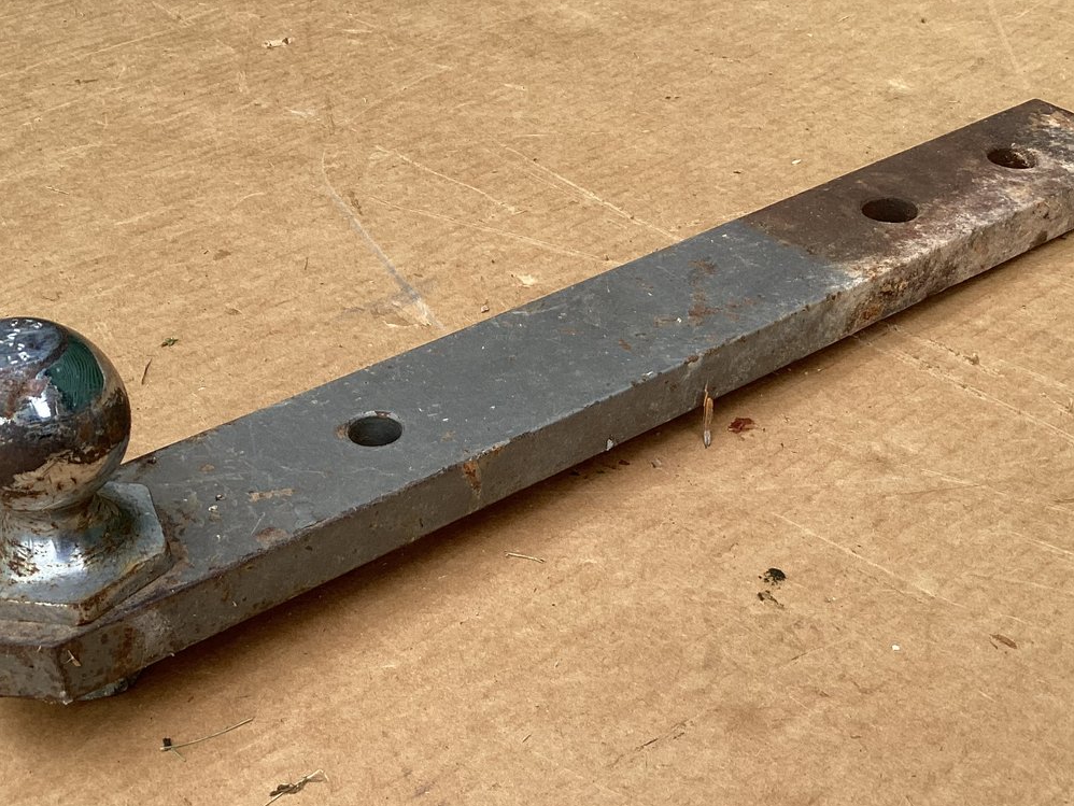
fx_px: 1459
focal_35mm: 47
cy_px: 588
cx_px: 538
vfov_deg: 30.5
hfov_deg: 40.4
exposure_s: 1/259
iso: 25
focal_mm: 3.3
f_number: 2.4
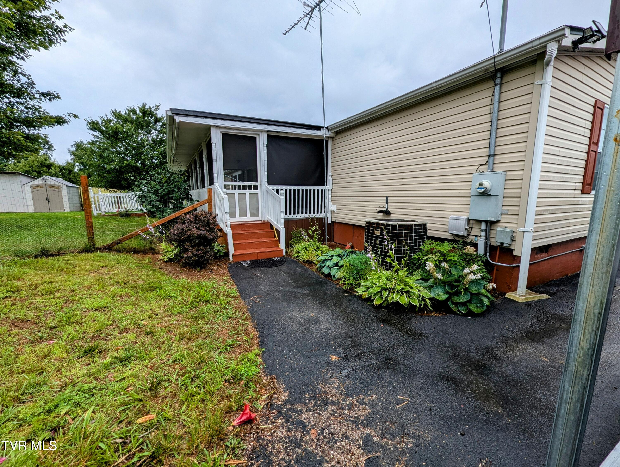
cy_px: 234
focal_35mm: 13
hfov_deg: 106.1
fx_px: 233
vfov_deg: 90.0
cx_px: 310
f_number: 2.2
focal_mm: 1.95
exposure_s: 1/617
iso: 49
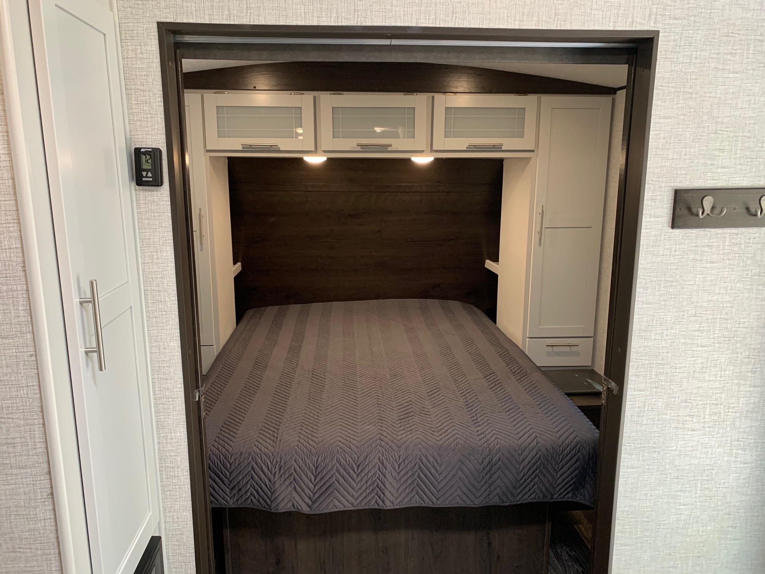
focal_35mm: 26
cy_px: 287
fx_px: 575
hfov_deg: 67.3
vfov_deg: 53.1
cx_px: 382
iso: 125
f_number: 1.8
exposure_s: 1/60
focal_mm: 4.25
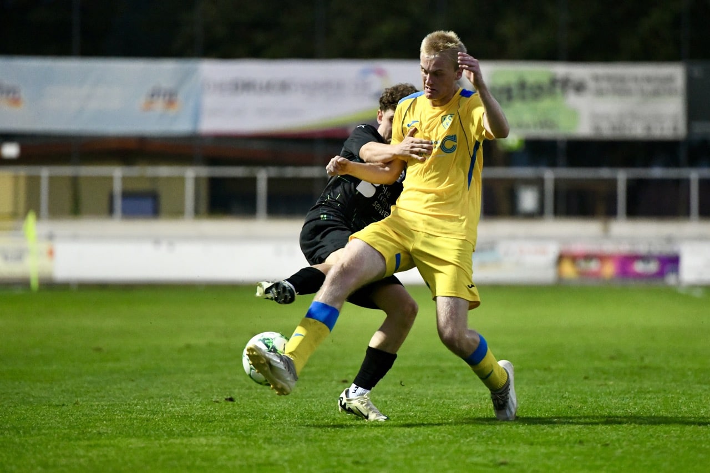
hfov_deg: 10.3
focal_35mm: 200
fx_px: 3944
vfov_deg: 6.9
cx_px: 355
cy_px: 236
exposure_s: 1/1600
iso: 8000
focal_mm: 200
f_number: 2.8
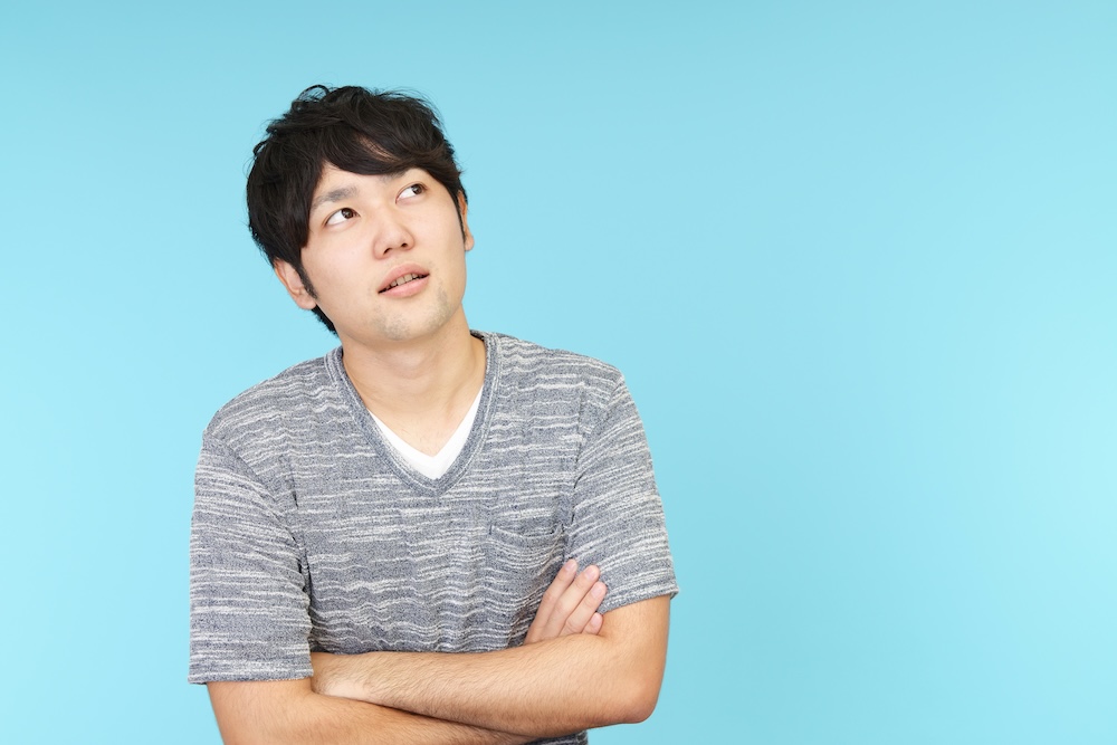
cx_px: 558
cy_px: 372
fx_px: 1552
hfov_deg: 39.6
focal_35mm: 50
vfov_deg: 27.0
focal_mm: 50
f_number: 5
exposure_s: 1/50
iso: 100
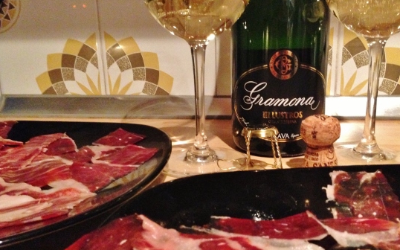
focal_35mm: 39
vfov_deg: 32.7
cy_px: 138
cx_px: 219
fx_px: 425
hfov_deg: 50.3
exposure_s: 1/15
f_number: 2.4
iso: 800
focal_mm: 4.12
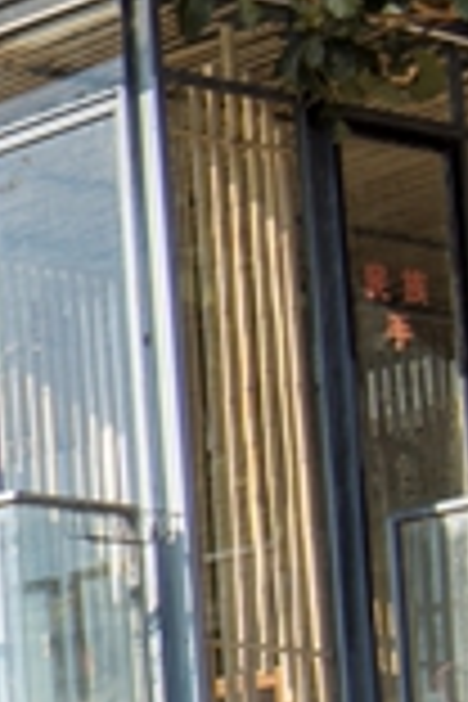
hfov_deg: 5.8
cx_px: -1282
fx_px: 4056
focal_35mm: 208
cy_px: 601
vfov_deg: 9.9
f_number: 16
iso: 160
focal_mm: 30
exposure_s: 1/100
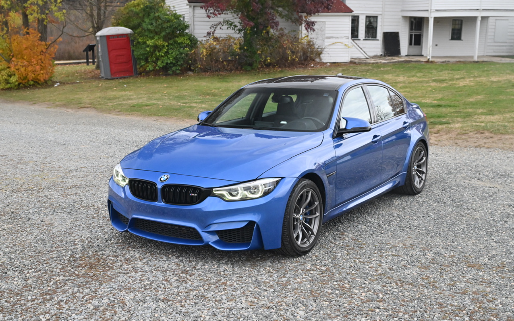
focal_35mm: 46
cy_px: 155
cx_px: 257
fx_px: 644
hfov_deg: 43.5
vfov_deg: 28.0
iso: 4000
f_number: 6.3
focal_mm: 45
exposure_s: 1/500
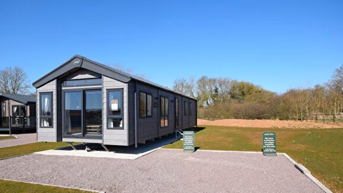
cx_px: 165
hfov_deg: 74.8
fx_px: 224
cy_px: 118
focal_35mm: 25
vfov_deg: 46.3
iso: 200
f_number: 10
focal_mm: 13
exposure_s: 1/400
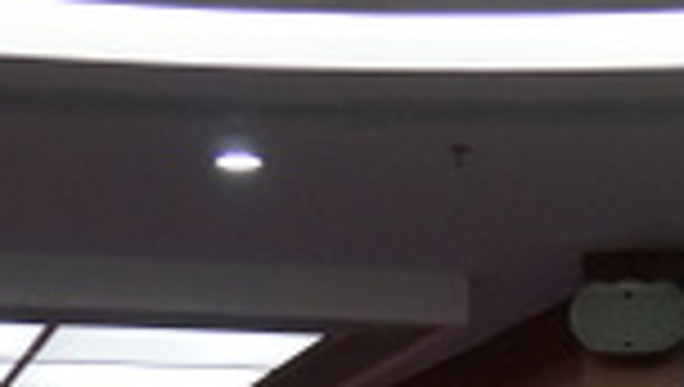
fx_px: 2470
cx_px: 500
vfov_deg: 8.4
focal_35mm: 136
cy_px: 862
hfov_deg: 15.7
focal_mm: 22
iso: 1600
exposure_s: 1/160
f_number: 4
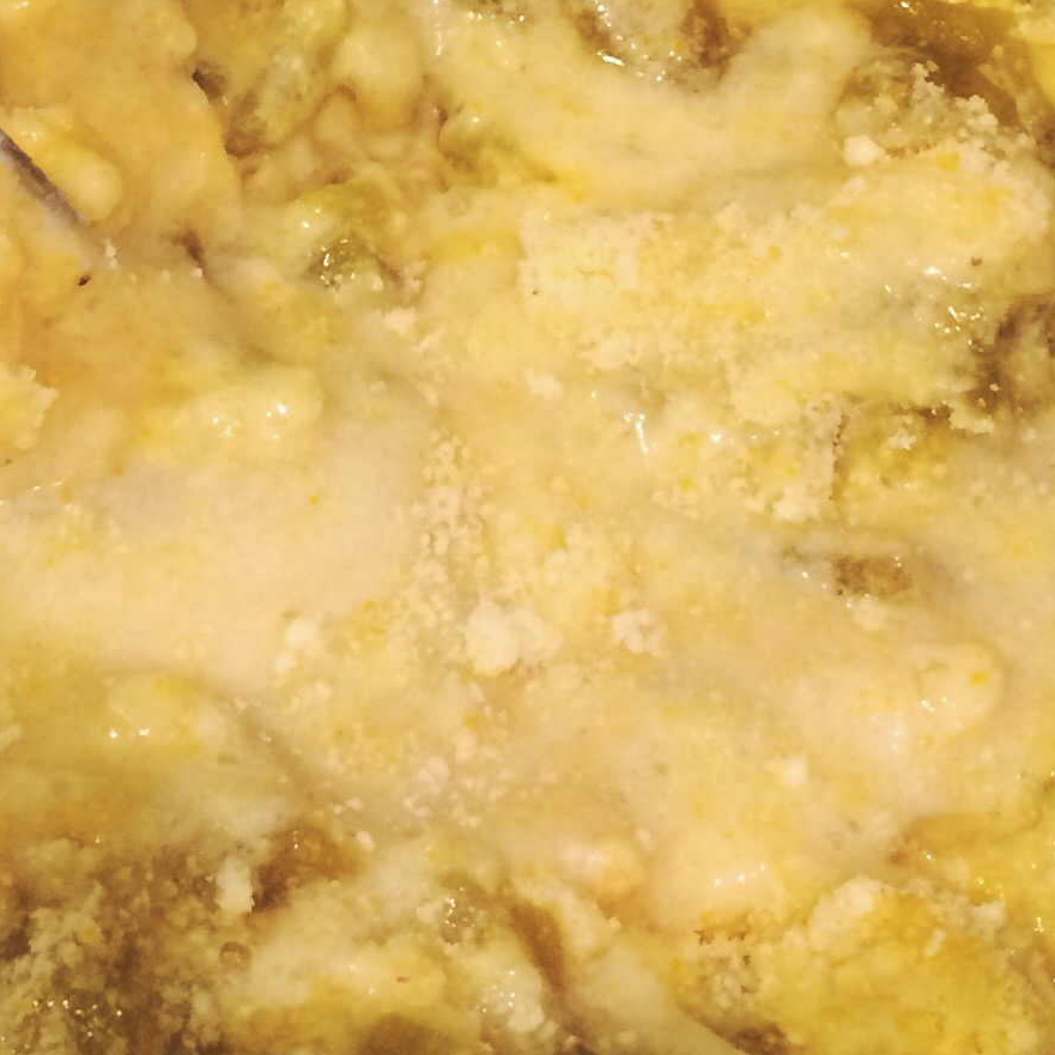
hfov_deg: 18.2
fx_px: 3276
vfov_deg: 17.5
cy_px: -175
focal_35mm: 95
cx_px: 256
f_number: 2.2
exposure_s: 1/30
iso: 160
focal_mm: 4.15
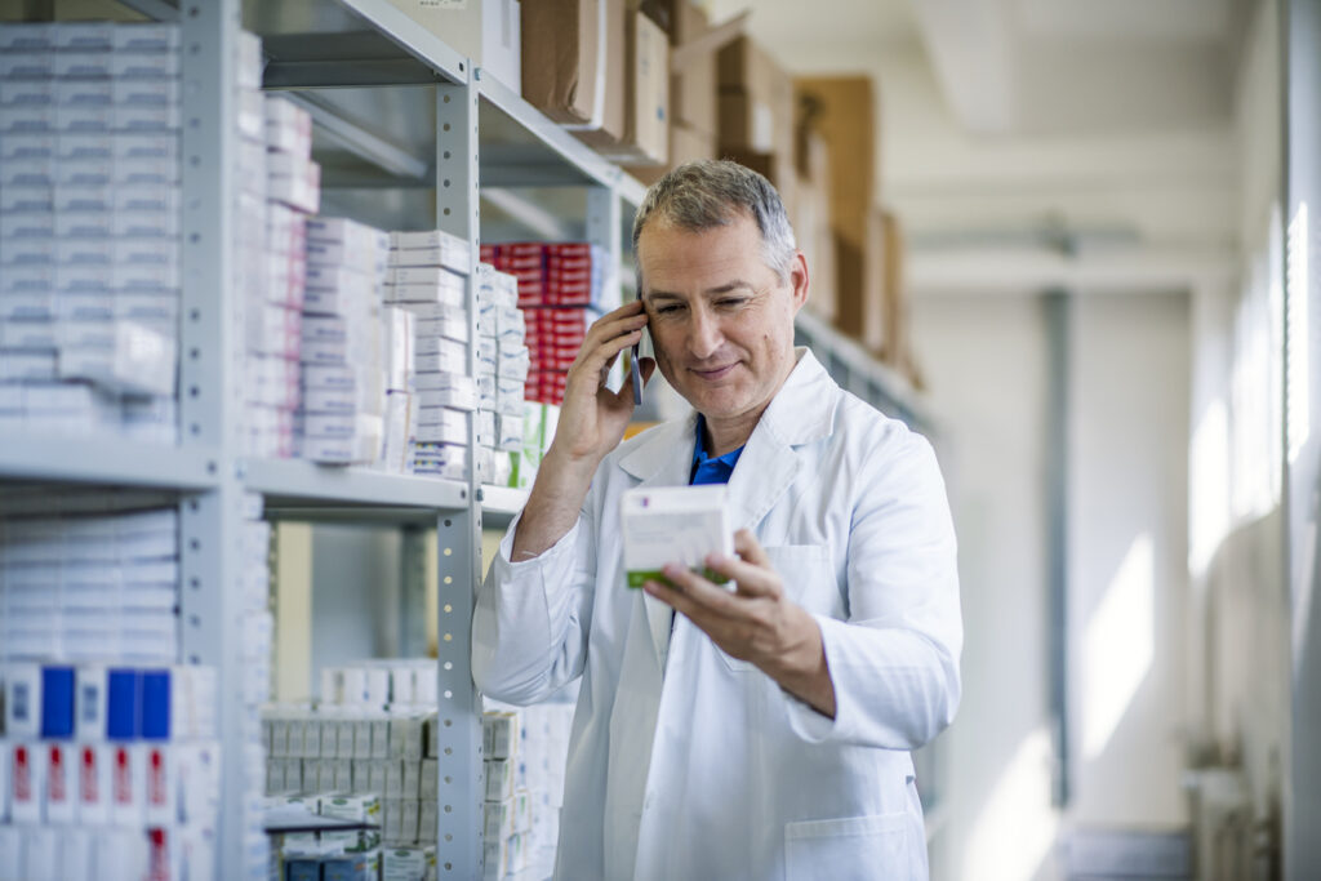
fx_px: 3119
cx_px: 660
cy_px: 440
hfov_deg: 23.9
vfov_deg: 16.1
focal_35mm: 85
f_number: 1.8
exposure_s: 1/100
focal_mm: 85
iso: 320
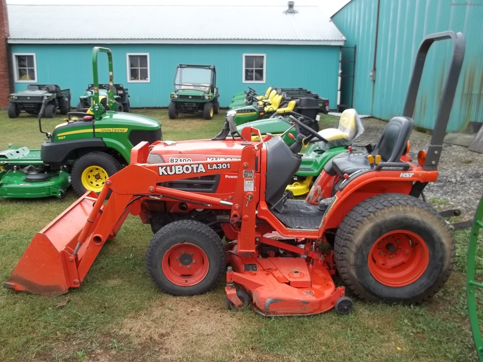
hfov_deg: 55.4
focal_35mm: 33
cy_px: 181
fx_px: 460
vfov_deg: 42.9
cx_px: 242
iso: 64
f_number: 3.3
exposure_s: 1/100
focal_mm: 5.9
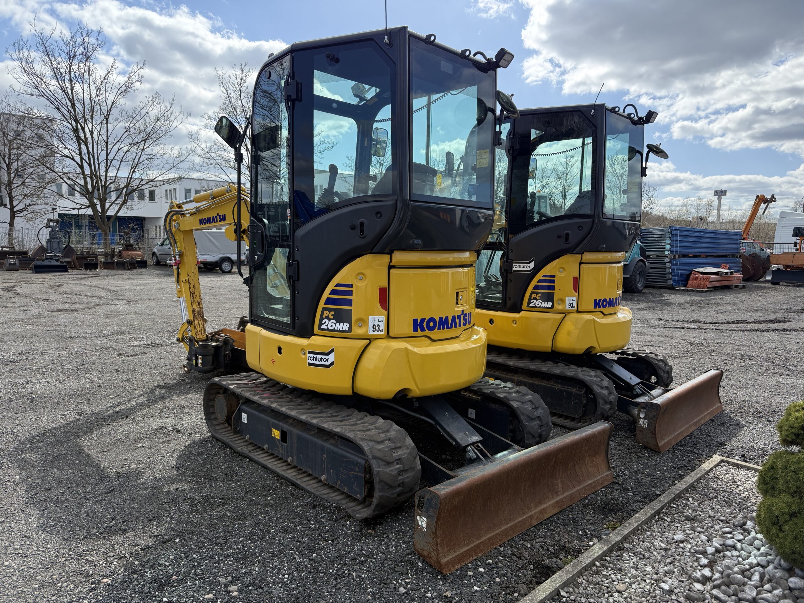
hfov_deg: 71.6
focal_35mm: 24
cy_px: 302
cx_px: 402
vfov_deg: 56.8
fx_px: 557
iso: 100
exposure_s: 1/3953
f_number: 1.78
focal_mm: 6.76
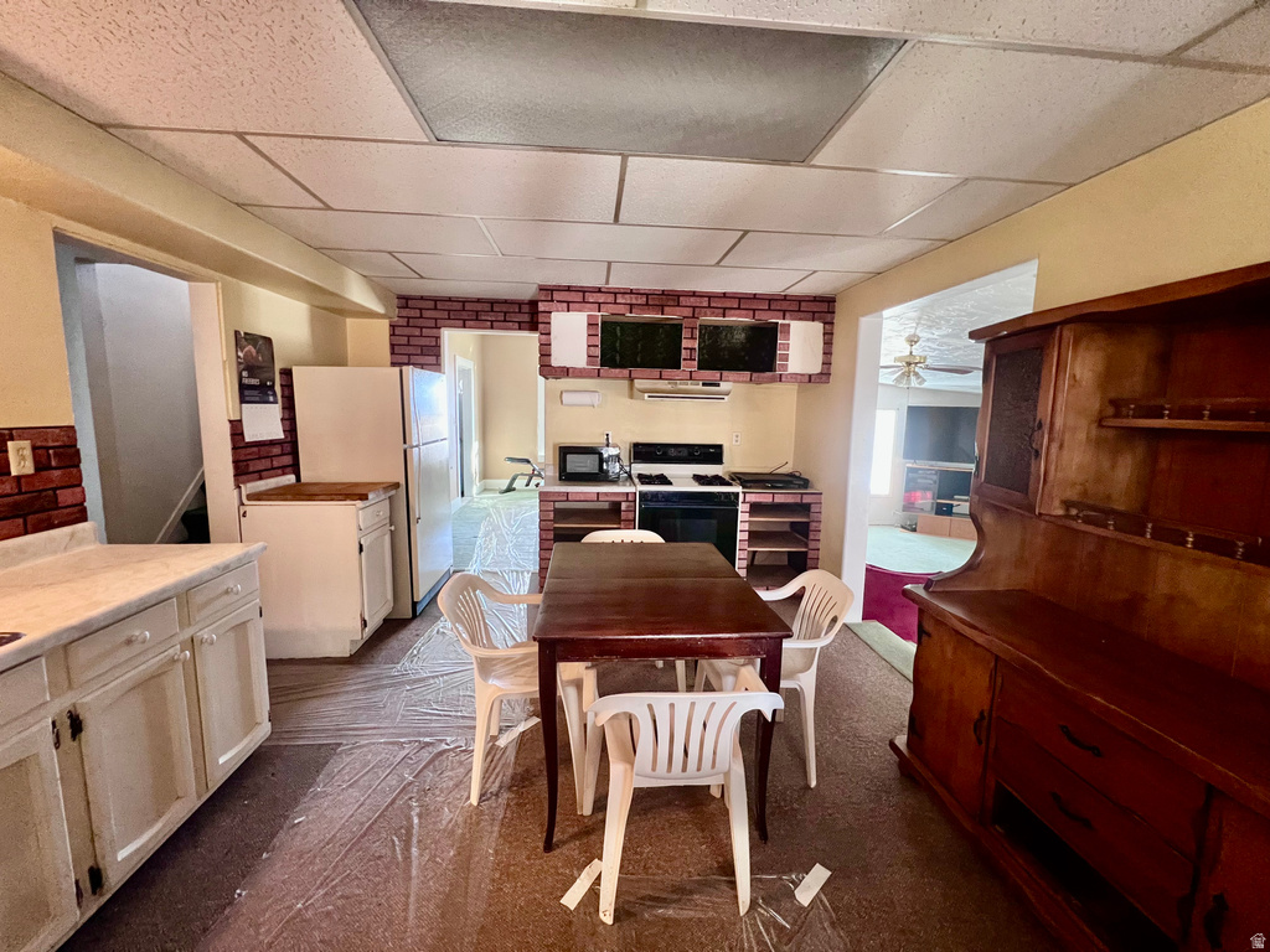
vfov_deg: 89.9
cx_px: 635
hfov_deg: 106.2
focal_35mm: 13
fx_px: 477
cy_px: 476
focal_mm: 1.57
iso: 500
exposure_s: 1/60
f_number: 1.8
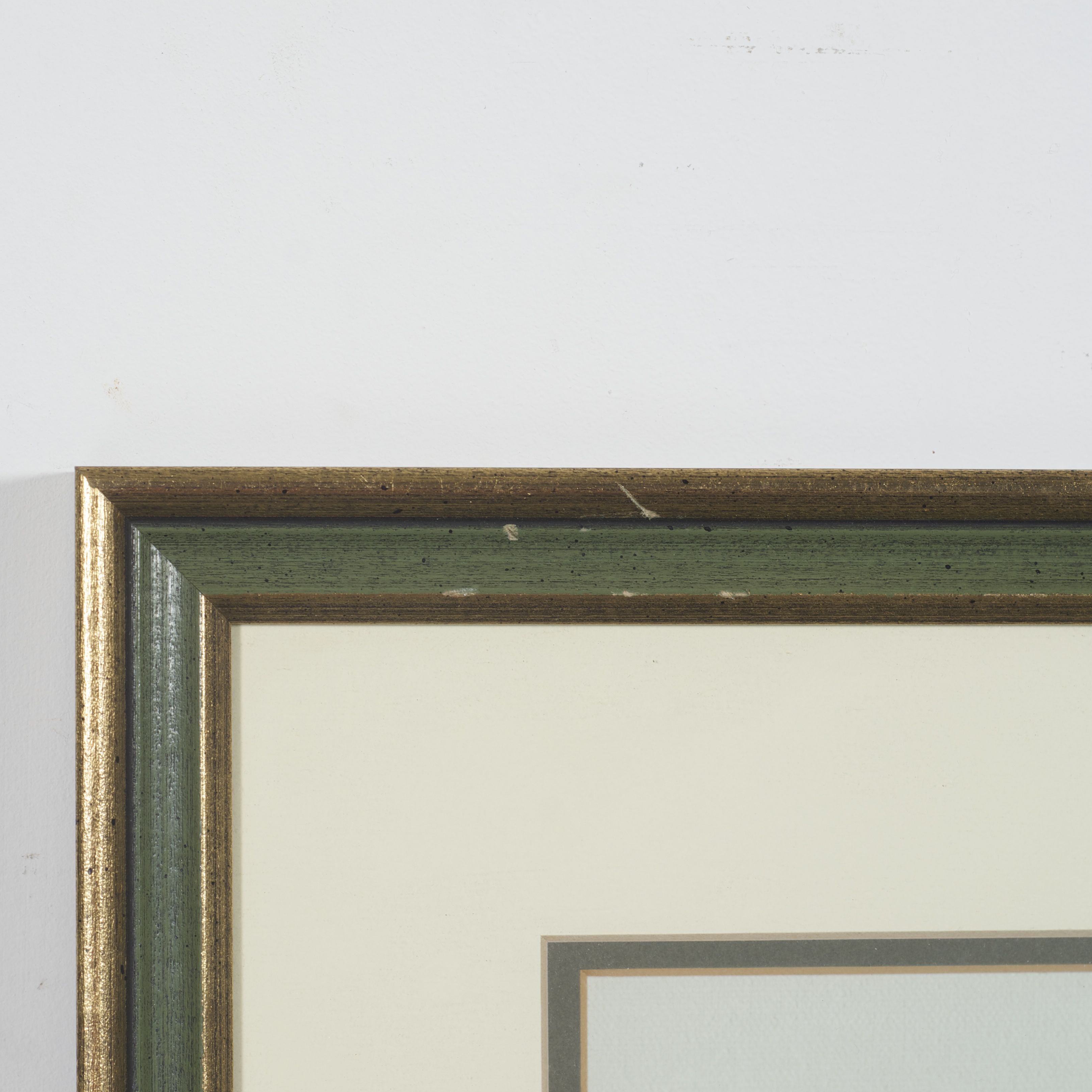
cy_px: 551
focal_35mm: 97
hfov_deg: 17.9
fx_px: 3462
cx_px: 381
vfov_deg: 17.9
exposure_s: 1/125
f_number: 6.3
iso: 100
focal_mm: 50
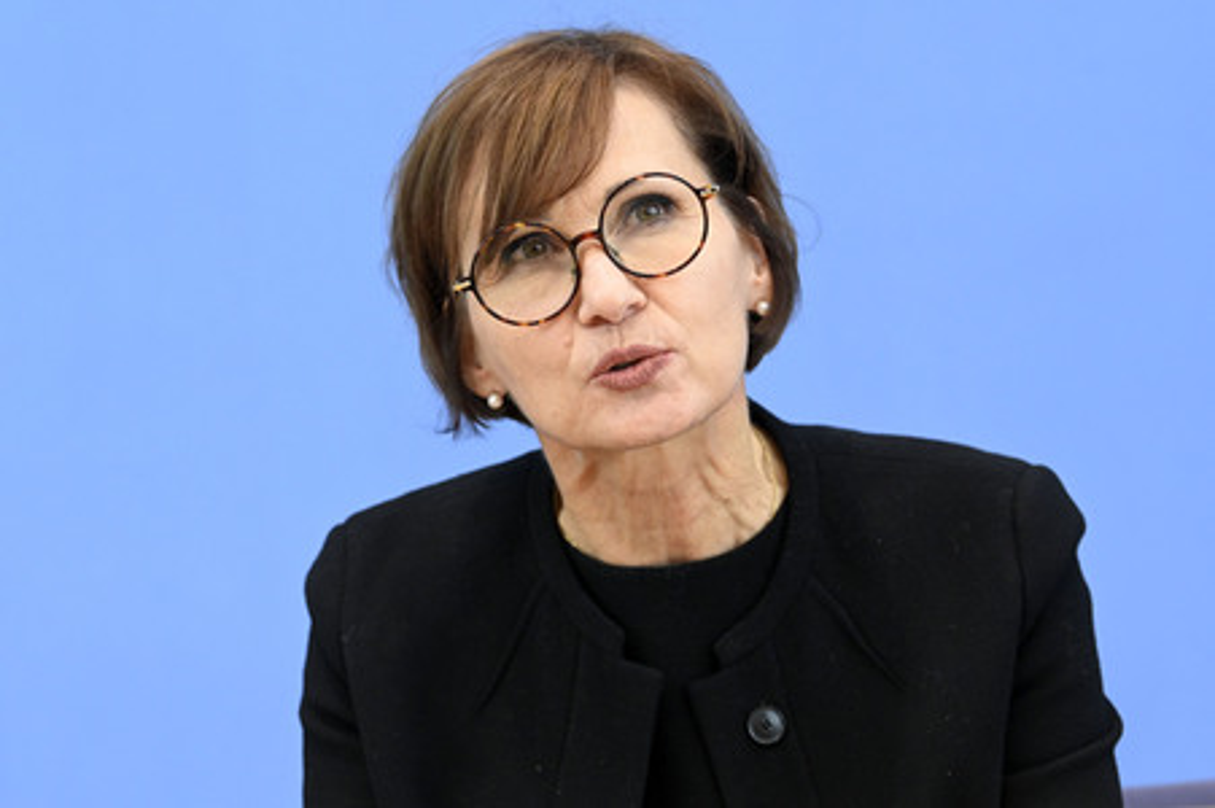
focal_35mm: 120
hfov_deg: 17.1
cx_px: 608
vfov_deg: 11.4
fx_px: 4047
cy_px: 404
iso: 5000
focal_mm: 120
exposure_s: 1/500
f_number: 5.6
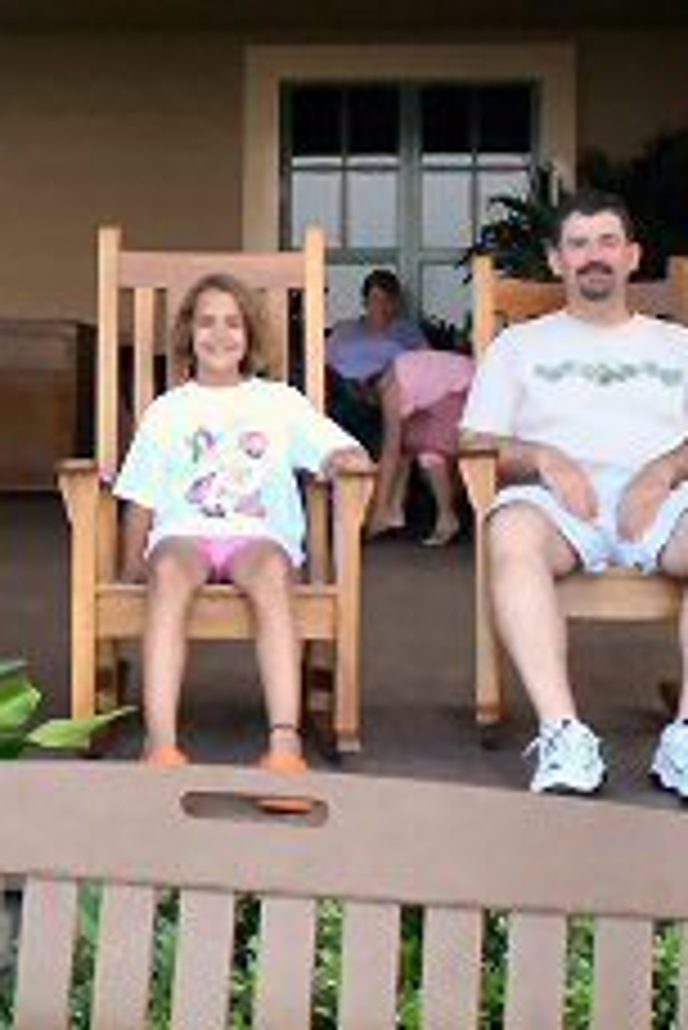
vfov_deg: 29.1
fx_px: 1975
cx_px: 270
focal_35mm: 69
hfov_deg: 19.7
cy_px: 387
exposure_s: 1/160
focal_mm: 6.3
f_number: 3.1
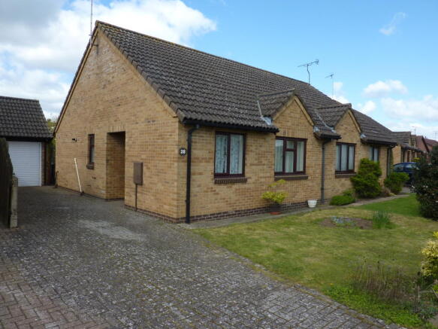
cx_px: 219
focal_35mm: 25
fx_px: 316
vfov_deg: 54.9
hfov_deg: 69.4
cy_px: 164
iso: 80
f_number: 4
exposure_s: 1/320
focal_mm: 4.1
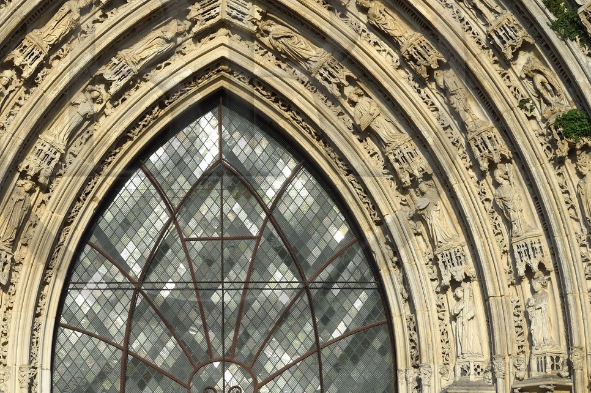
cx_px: 213
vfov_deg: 11.7
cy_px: 77
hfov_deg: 17.6
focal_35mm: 116
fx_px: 1902
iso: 200
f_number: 9
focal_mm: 70
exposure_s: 1/250
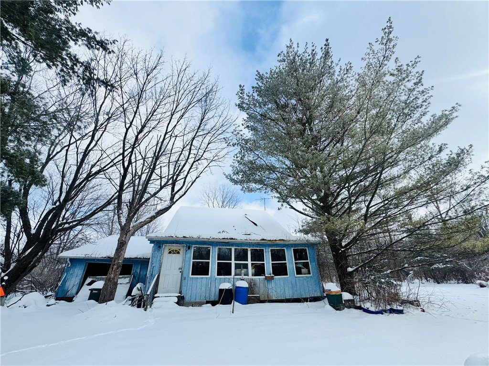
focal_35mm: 14
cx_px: 244
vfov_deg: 85.7
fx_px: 198
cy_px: 183
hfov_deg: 102.1
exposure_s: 1/2342
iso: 50
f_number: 2.2
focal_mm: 2.22
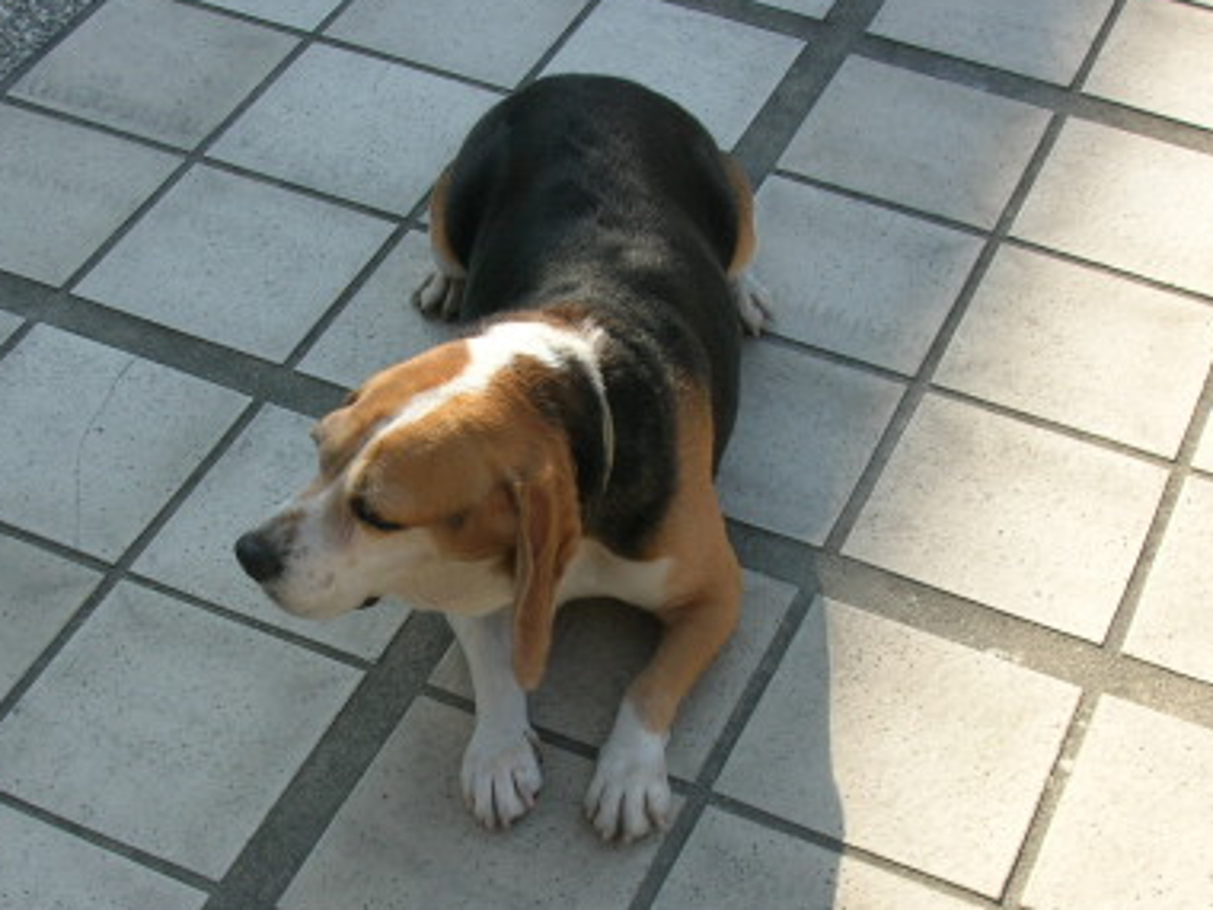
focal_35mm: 62
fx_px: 2173
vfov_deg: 23.6
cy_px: 568
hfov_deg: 31.1
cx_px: 514
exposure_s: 1/118
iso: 50
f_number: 5.4
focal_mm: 7.7
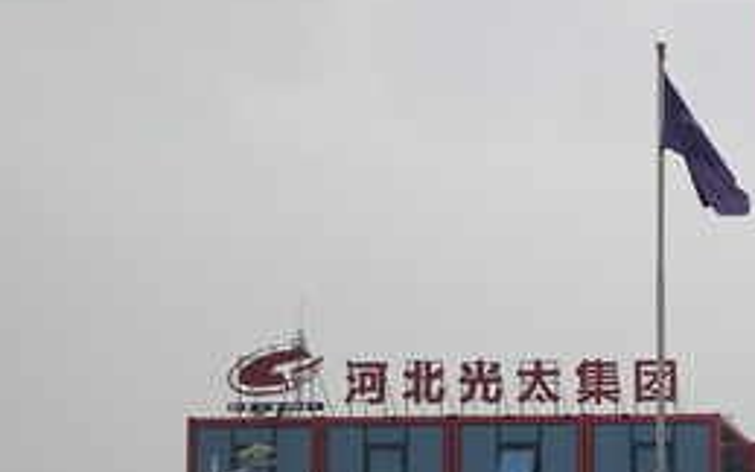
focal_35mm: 86
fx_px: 1770
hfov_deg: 22.1
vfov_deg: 14.7
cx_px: 924
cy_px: 558
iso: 50
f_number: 1.8
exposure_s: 1/4109
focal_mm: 3.95
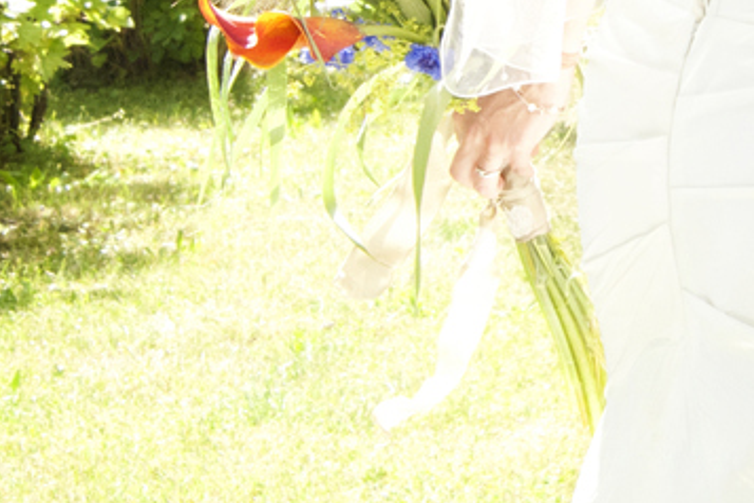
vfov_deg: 4.7
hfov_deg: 7.0
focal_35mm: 288
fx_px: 6032
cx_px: 1191
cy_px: -250
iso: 3200
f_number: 20
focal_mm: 82
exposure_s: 1/250
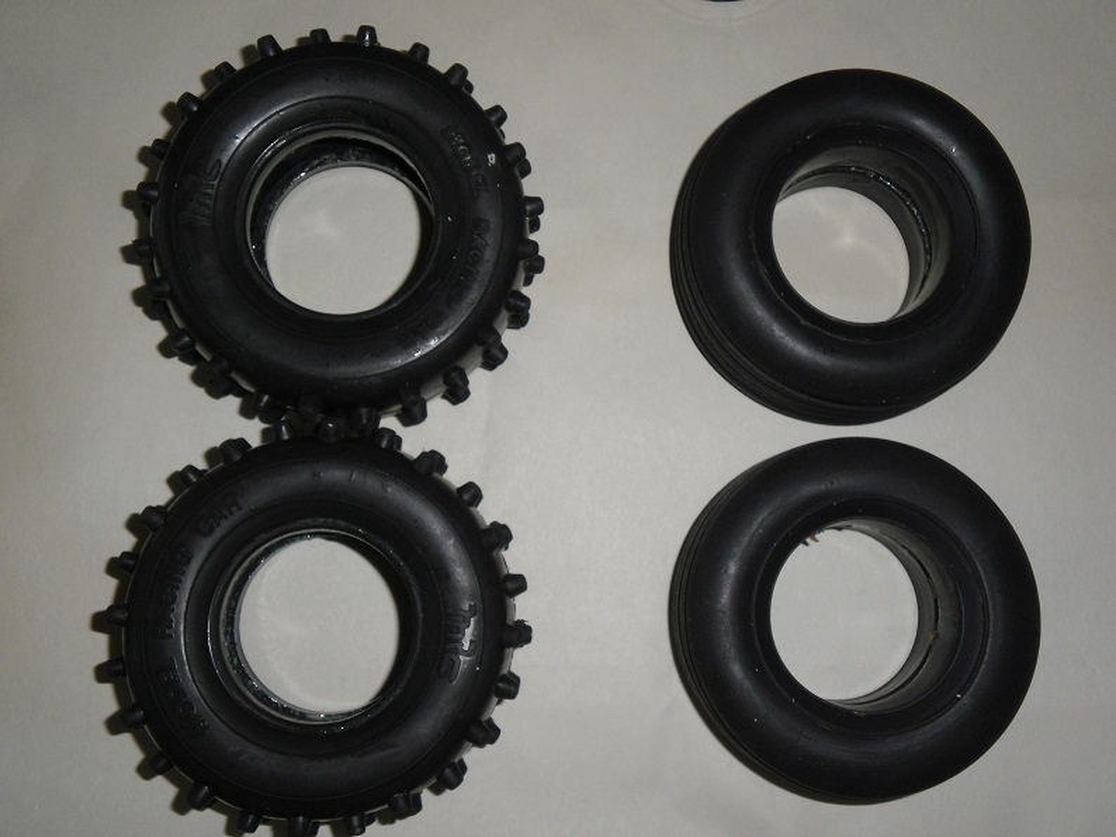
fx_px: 1387
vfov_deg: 33.6
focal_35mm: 43
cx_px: 558
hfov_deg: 43.8
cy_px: 418
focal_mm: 7.61
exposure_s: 1/40
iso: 125
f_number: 3.4
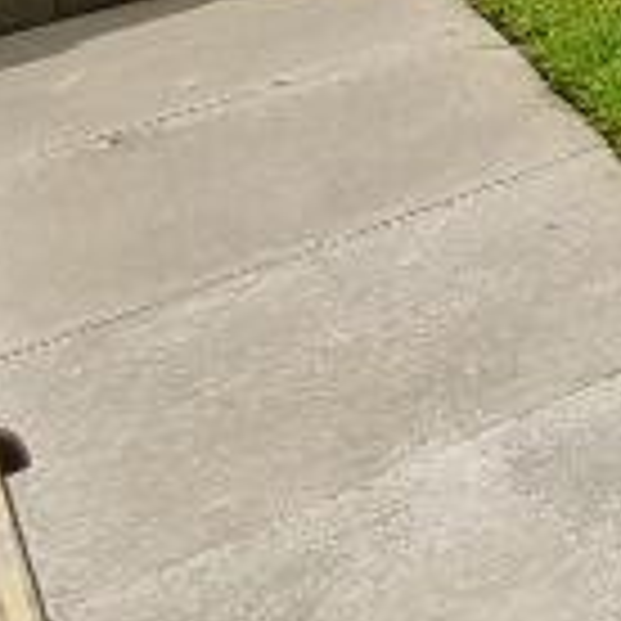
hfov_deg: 9.8
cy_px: -706
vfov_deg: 15.3
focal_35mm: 85
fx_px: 1725
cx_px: 2138
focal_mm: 2.2
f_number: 2.2
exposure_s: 1/3000
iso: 50
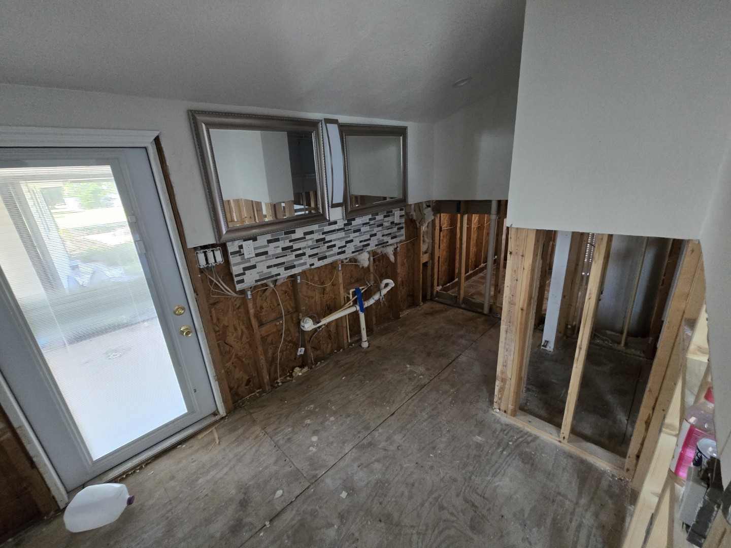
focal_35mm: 13
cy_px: 274
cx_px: 366
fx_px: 275
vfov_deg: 89.9
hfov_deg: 106.2
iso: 640
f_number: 2.2
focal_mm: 2.2
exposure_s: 1/60
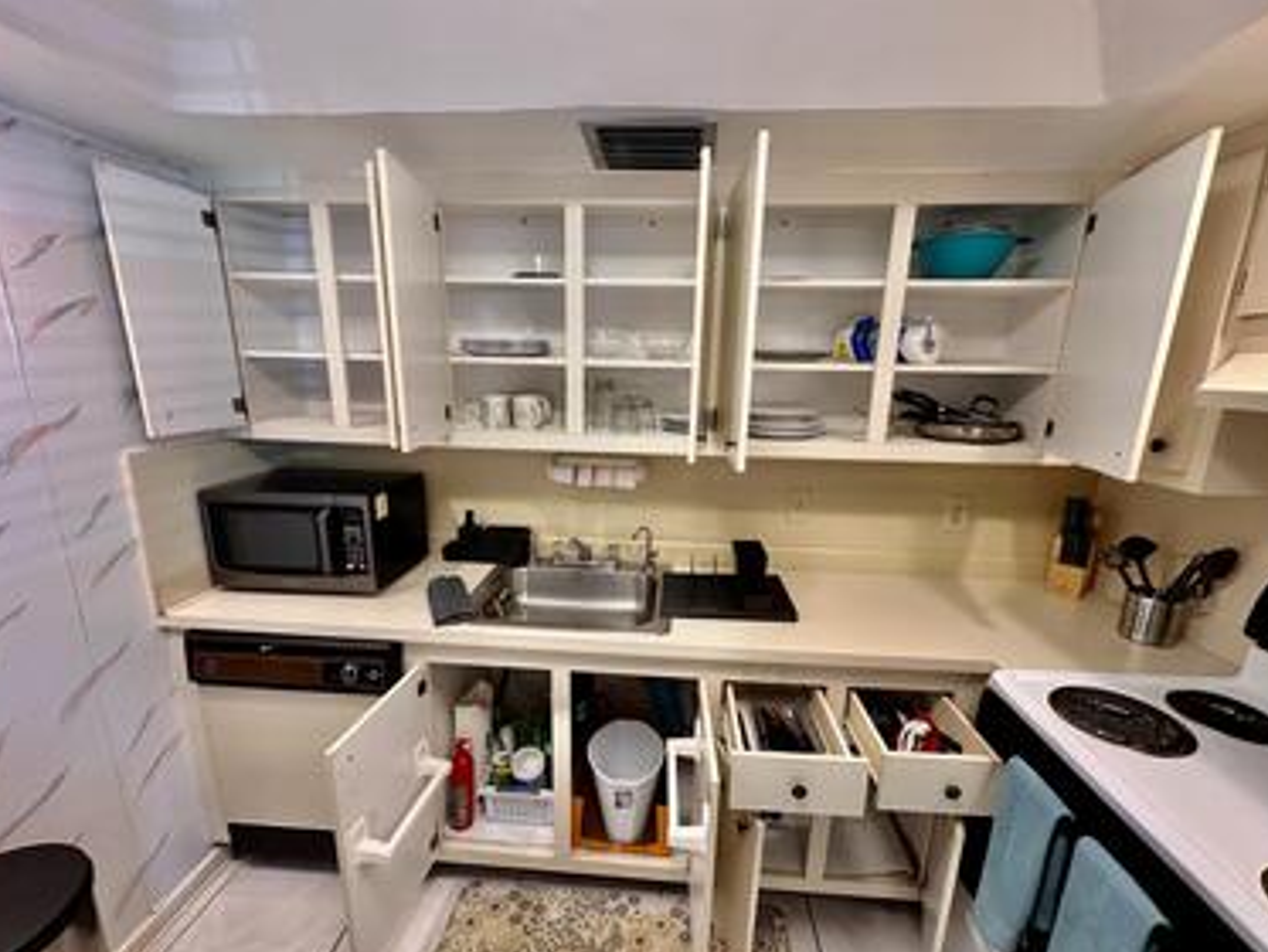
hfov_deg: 98.2
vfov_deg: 81.7
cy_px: 500
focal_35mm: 15
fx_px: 550
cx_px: 636
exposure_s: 1/60
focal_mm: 2.22
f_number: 2.2
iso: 160
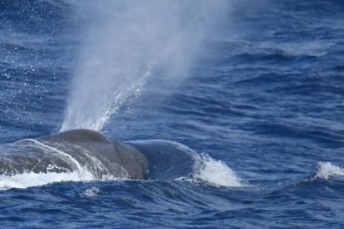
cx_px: 29
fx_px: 11150
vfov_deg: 1.2
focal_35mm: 1167
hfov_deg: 1.8
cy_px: 20
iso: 1400
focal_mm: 600
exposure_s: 1/8000
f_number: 6.3
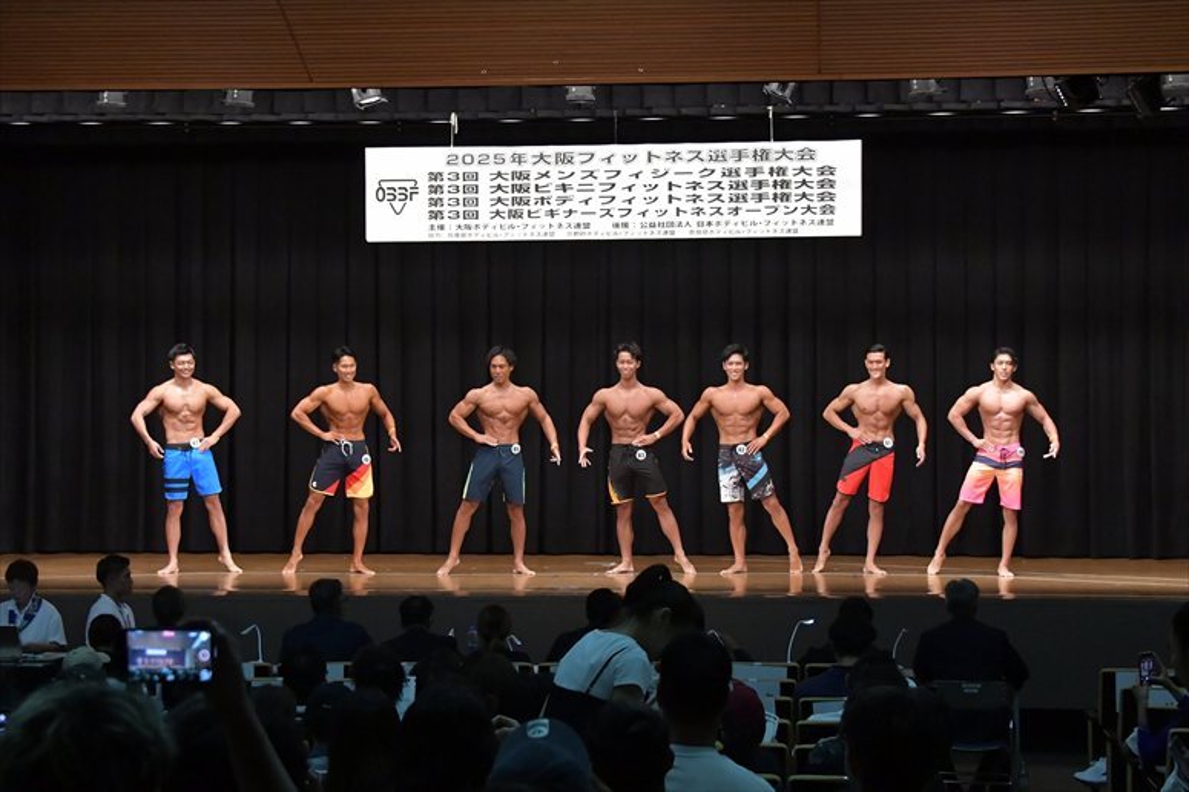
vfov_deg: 18.2
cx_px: 594
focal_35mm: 75
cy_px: 396
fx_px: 2476
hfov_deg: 27.0
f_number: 5.6
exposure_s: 1/400
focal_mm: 50
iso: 6400
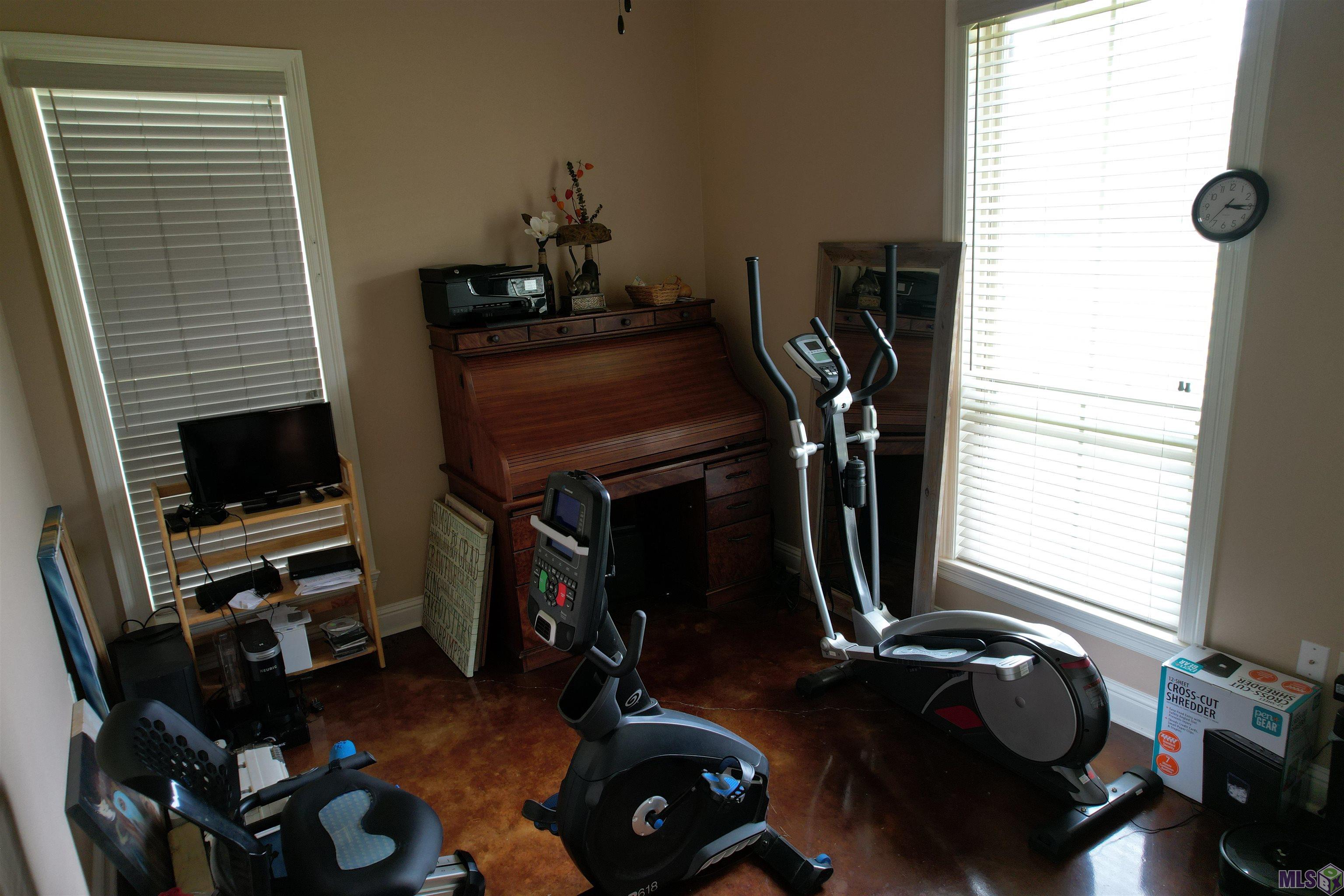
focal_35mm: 22
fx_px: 821
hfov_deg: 78.6
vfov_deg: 57.2
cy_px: 448
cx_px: 672
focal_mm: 8.38
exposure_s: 1/30
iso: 100
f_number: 2.8
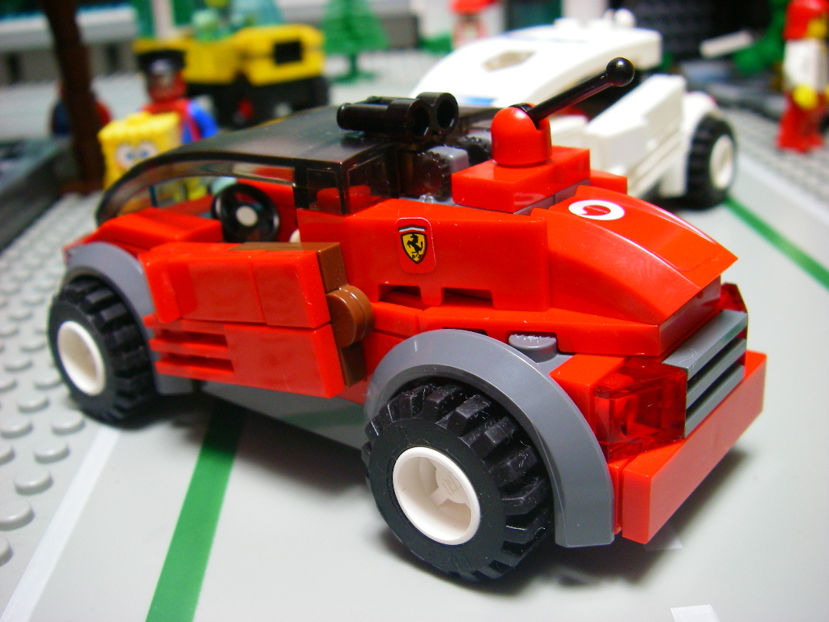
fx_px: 910
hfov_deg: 49.0
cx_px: 414
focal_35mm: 38
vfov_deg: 37.7
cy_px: 311
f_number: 3.3
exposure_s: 1/8
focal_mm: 6.3
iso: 200
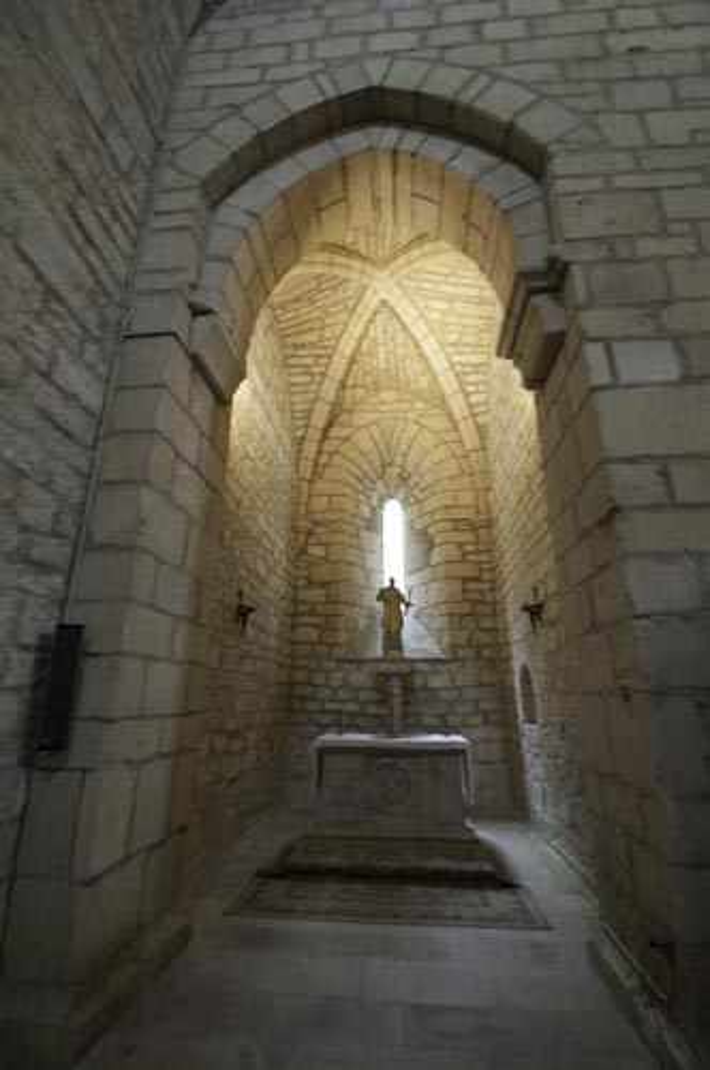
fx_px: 445
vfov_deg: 100.5
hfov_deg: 77.2
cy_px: 535
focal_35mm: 15
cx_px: 355
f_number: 3.5
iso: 200
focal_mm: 10
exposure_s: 1/2.5
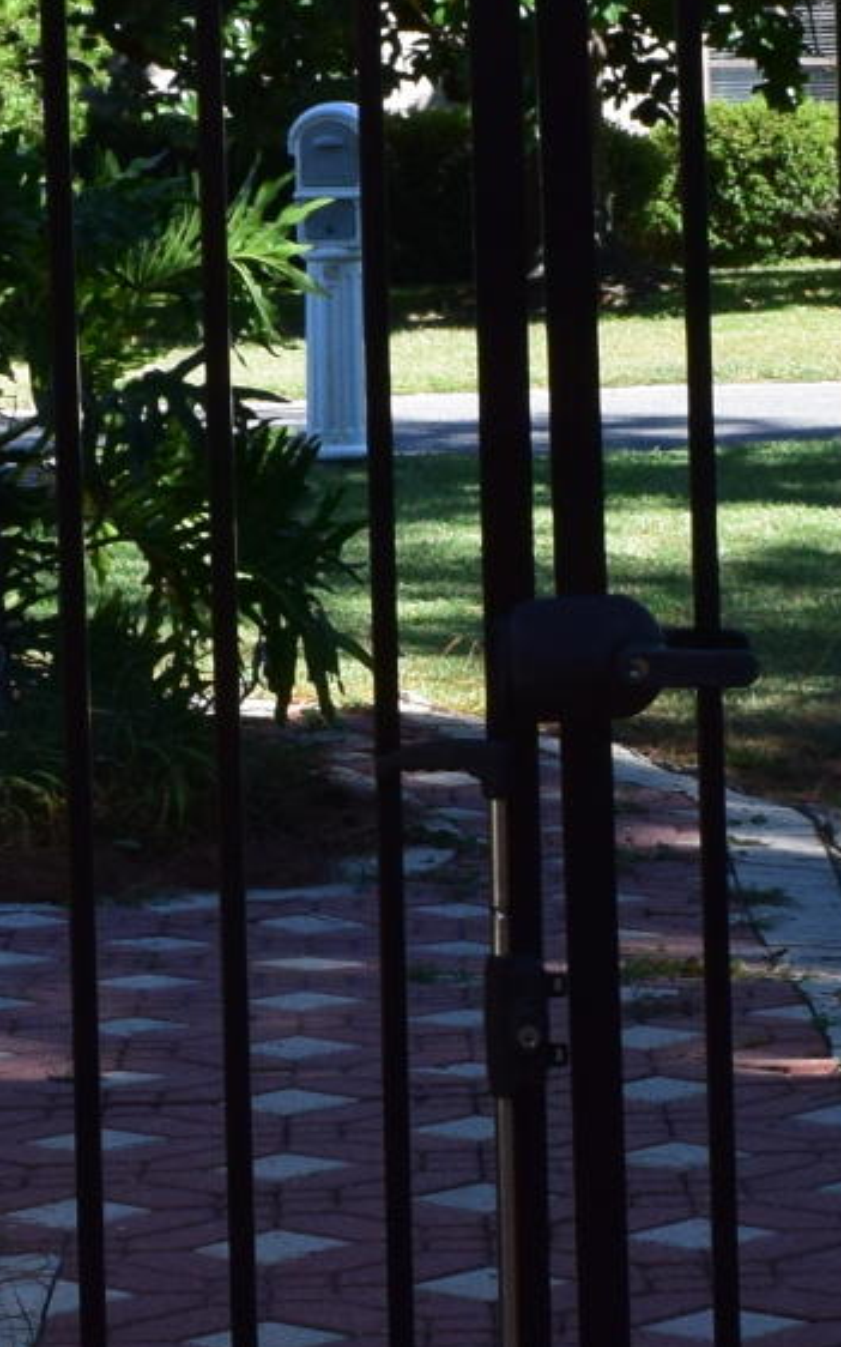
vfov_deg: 14.2
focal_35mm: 147
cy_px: 767
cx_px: 410
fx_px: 5394
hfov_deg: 8.9
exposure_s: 1/250
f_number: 10
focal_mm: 18
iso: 400
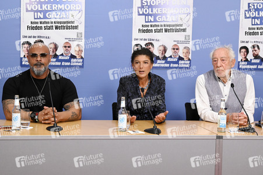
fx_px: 621
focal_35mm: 85
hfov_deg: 23.9
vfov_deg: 16.0
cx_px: 132
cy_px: 88
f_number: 6.3
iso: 2500
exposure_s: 1/320
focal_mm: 85
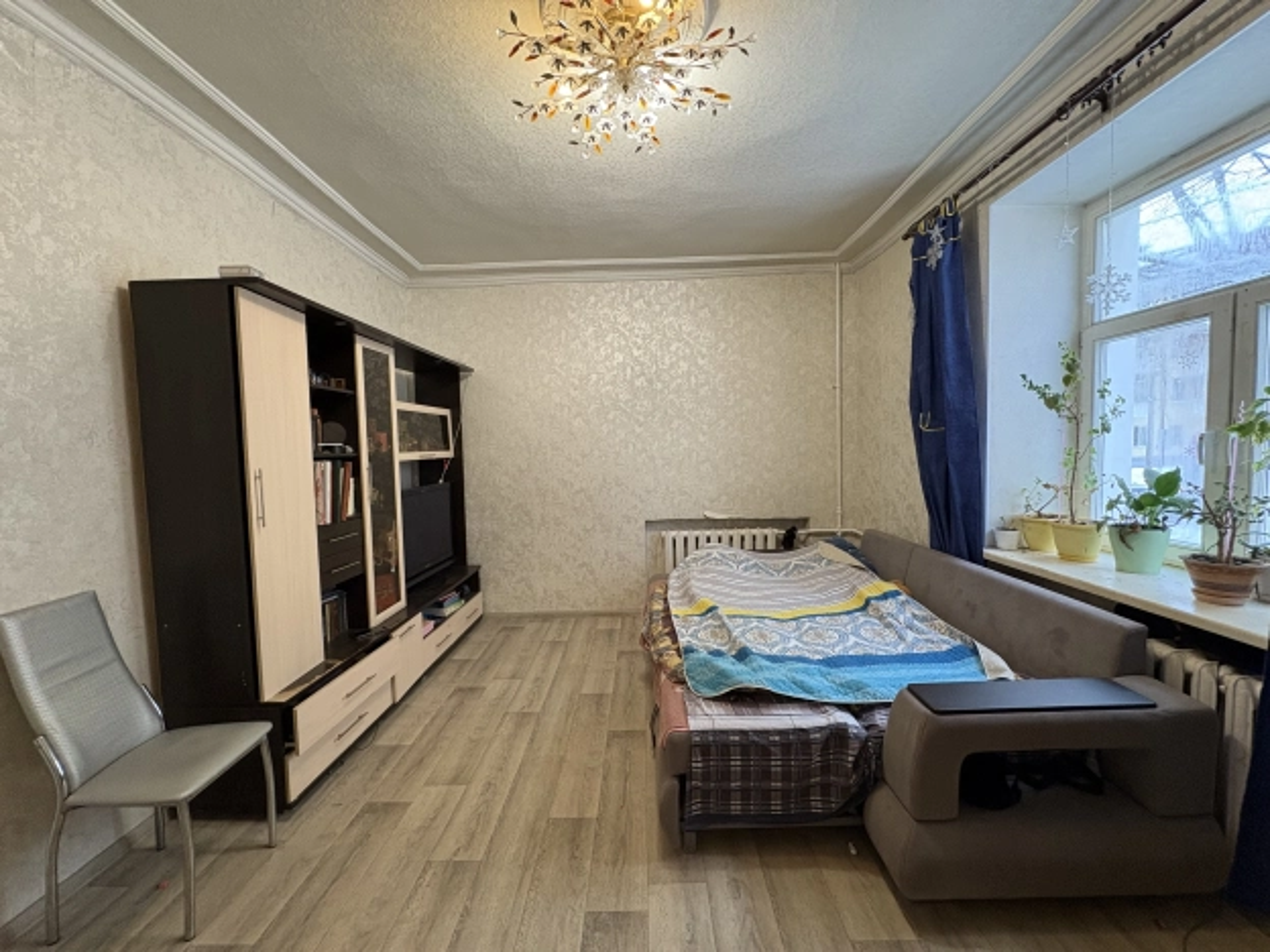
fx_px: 514
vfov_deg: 85.7
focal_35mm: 14
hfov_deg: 102.1
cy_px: 476
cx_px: 635
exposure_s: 1/50
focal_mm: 2.22
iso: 320
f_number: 2.2
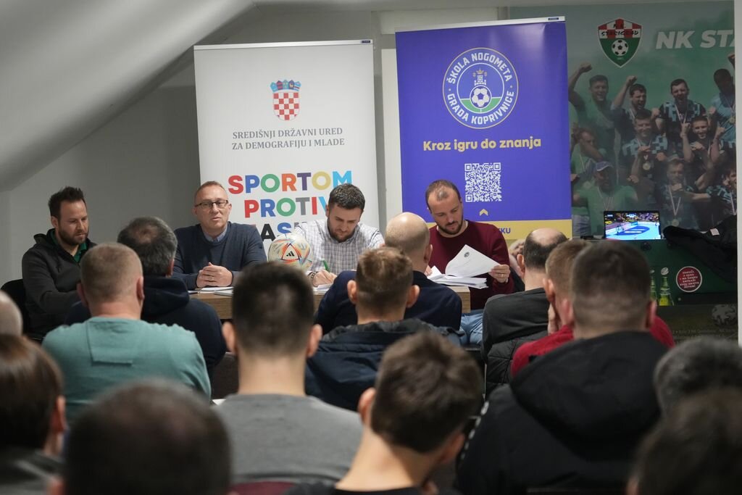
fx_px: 2020
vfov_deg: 14.0
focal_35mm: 98
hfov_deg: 20.8
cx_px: 371
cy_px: 248
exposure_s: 1/100
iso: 8000
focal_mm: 98
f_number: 5.6
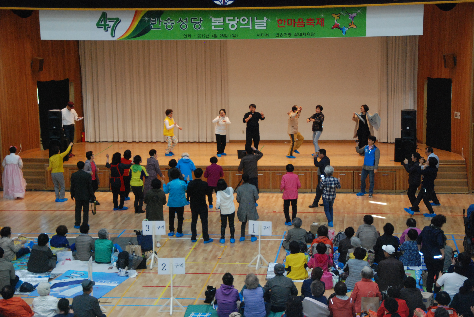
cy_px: 158
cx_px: 237
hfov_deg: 27.0
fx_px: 989
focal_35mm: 75
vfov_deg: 18.2
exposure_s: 1/60
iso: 1250
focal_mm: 50
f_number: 5.6
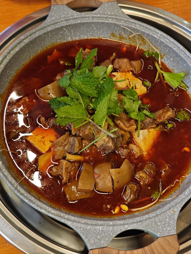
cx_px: 96
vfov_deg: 42.1
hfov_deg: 32.2
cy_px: 127
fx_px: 331
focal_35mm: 45
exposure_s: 1/50
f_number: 1.6
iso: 160
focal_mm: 6.55
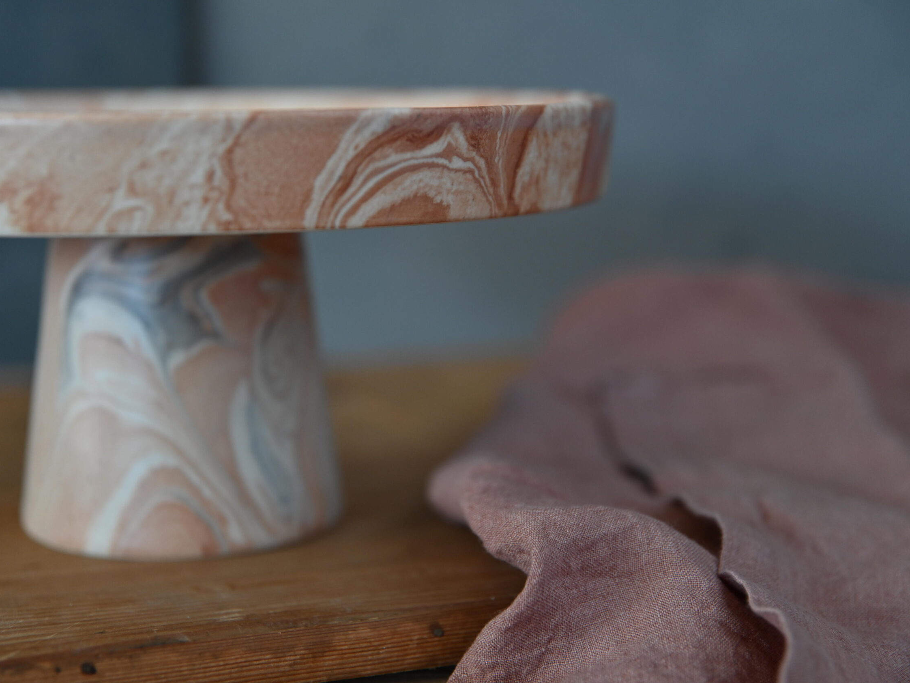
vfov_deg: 21.6
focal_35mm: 68
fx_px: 1788
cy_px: 340
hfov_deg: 28.6
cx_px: 426
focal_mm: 62
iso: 320
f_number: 2.8
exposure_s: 1/160
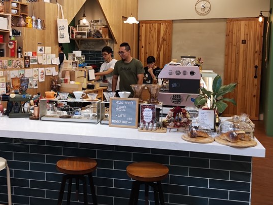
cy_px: 78
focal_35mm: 40
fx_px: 315
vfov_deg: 35.8
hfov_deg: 46.7
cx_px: 118
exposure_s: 1/50
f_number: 1.8
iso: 200
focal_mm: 3.95
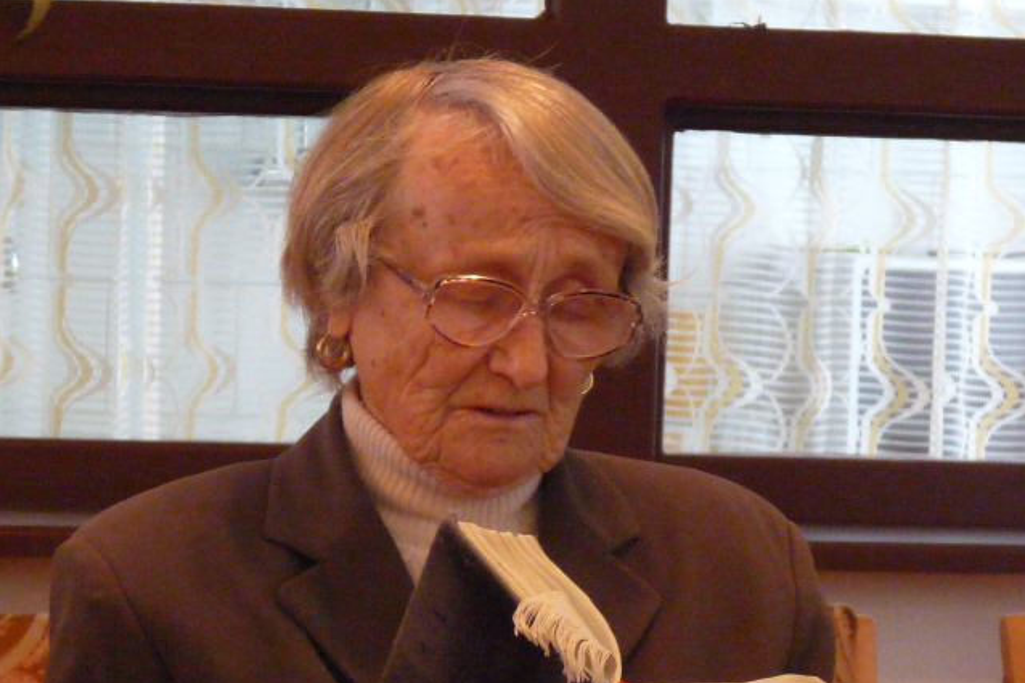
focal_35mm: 216
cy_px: 357
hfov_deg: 9.5
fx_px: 6148
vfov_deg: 6.4
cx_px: 512
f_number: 3.6
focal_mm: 20.8
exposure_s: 1/50
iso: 800
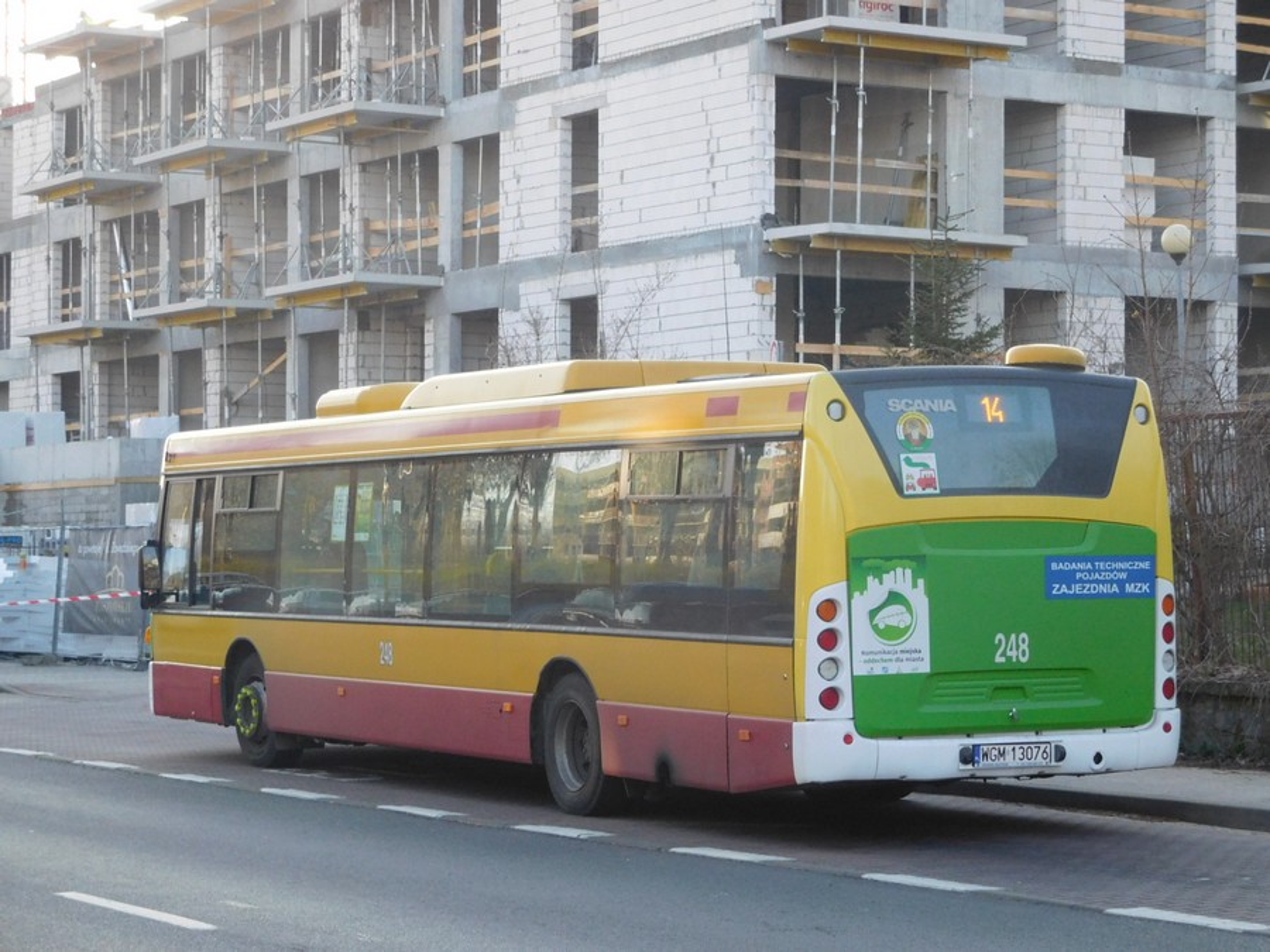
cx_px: 635
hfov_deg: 21.8
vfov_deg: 16.4
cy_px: 476
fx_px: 3302
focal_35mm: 90
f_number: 4.7
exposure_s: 1/250
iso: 320
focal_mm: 16.1
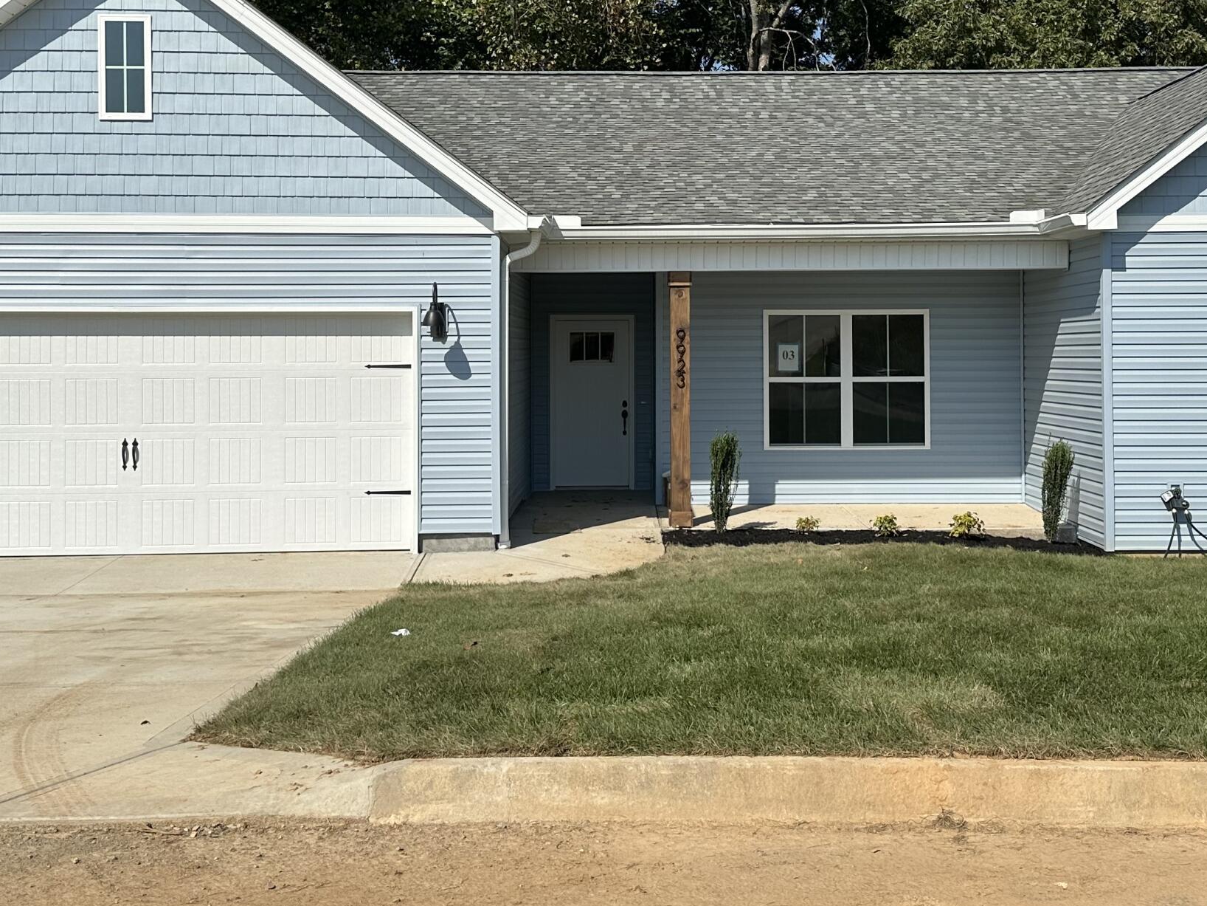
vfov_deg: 32.7
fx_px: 1534
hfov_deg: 42.9
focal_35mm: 44
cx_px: 670
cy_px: 334
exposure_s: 1/8929
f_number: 1.78
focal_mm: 6.86
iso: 80
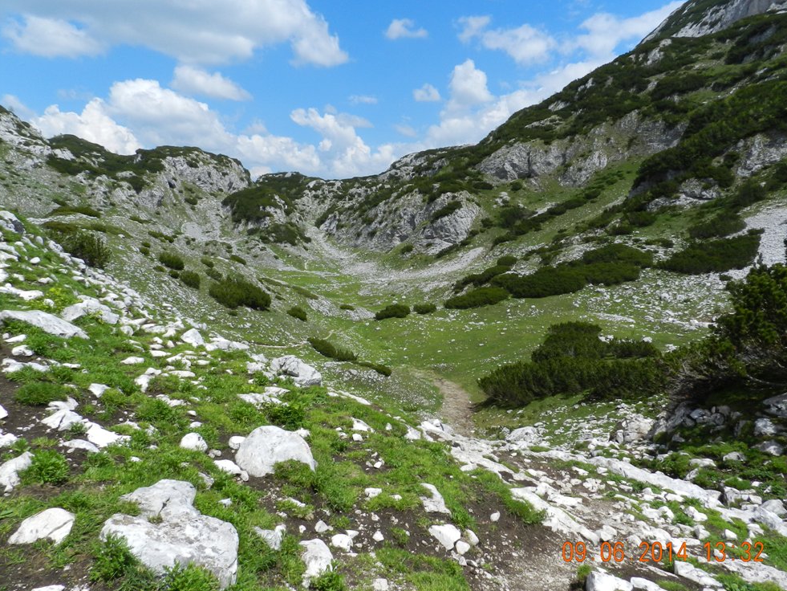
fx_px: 546
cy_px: 308
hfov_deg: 71.6
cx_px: 404
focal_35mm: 24
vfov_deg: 56.8
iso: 160
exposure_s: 1/800
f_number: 5
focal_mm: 4
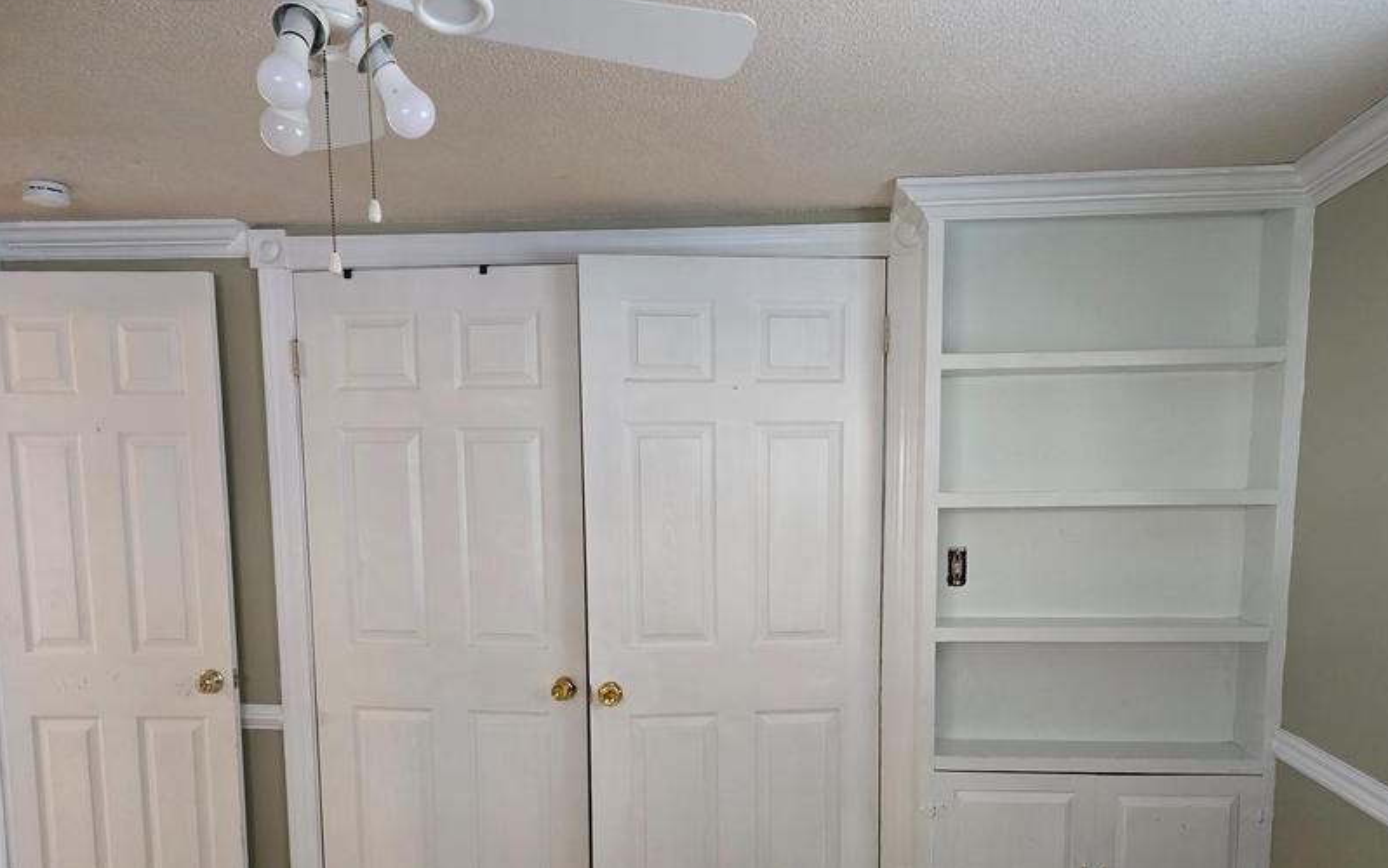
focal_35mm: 33
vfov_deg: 37.3
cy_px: 661
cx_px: 699
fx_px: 1248
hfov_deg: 58.1
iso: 1000
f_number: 1.7
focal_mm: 6.3
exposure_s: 1/120
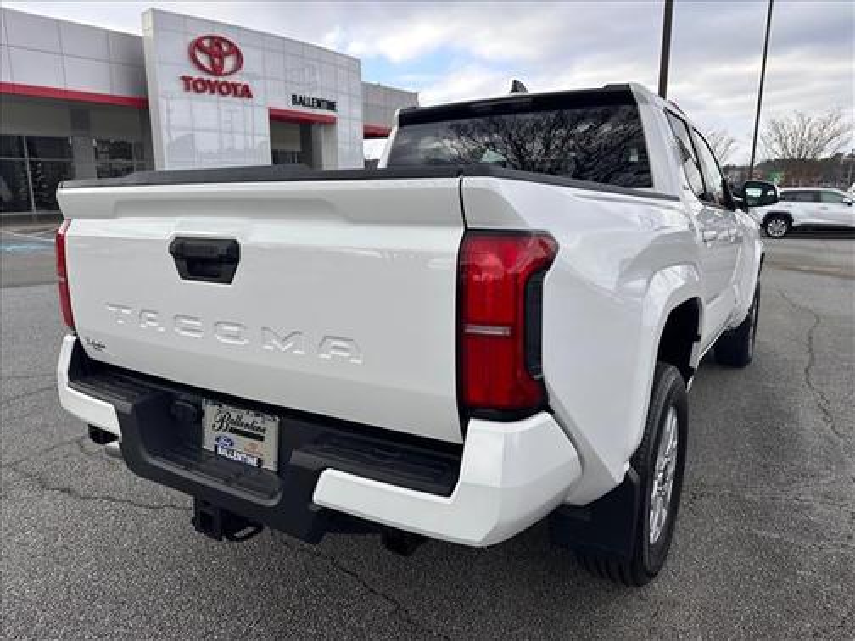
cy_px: 320
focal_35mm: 24
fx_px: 593
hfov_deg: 71.6
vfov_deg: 56.8
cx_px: 428
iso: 80
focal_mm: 6.86
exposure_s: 1/1845
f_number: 1.78
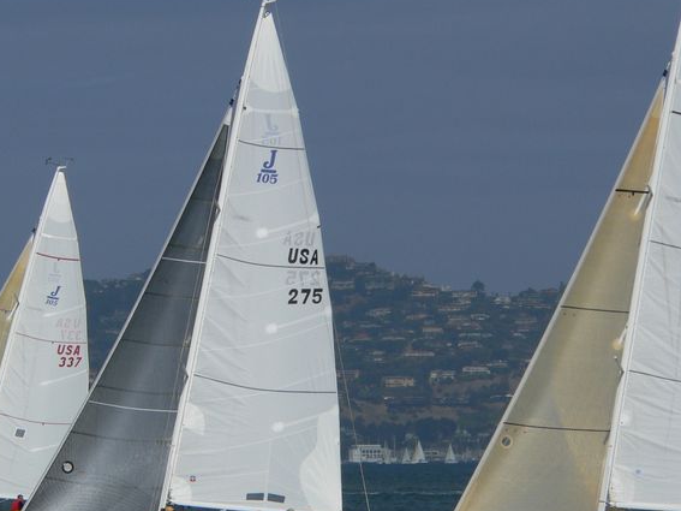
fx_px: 8222
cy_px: 344
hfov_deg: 4.7
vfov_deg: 3.6
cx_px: 221
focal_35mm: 418
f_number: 5.6
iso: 80
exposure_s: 1/1300
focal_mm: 49.2
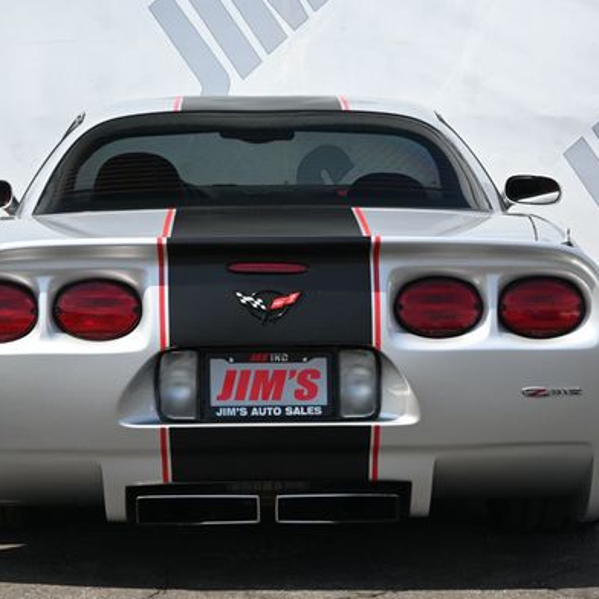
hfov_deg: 16.7
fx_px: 2036
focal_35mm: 104
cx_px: 261
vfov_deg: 16.7
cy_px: 298
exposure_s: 1/250
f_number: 6.3
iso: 180
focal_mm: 50
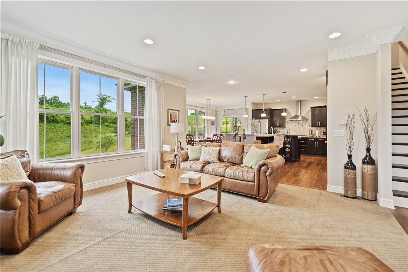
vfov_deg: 77.3
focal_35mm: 15
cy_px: 136
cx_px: 204
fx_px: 170
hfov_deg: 100.4
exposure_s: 1/30
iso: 400
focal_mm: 15
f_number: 2.8
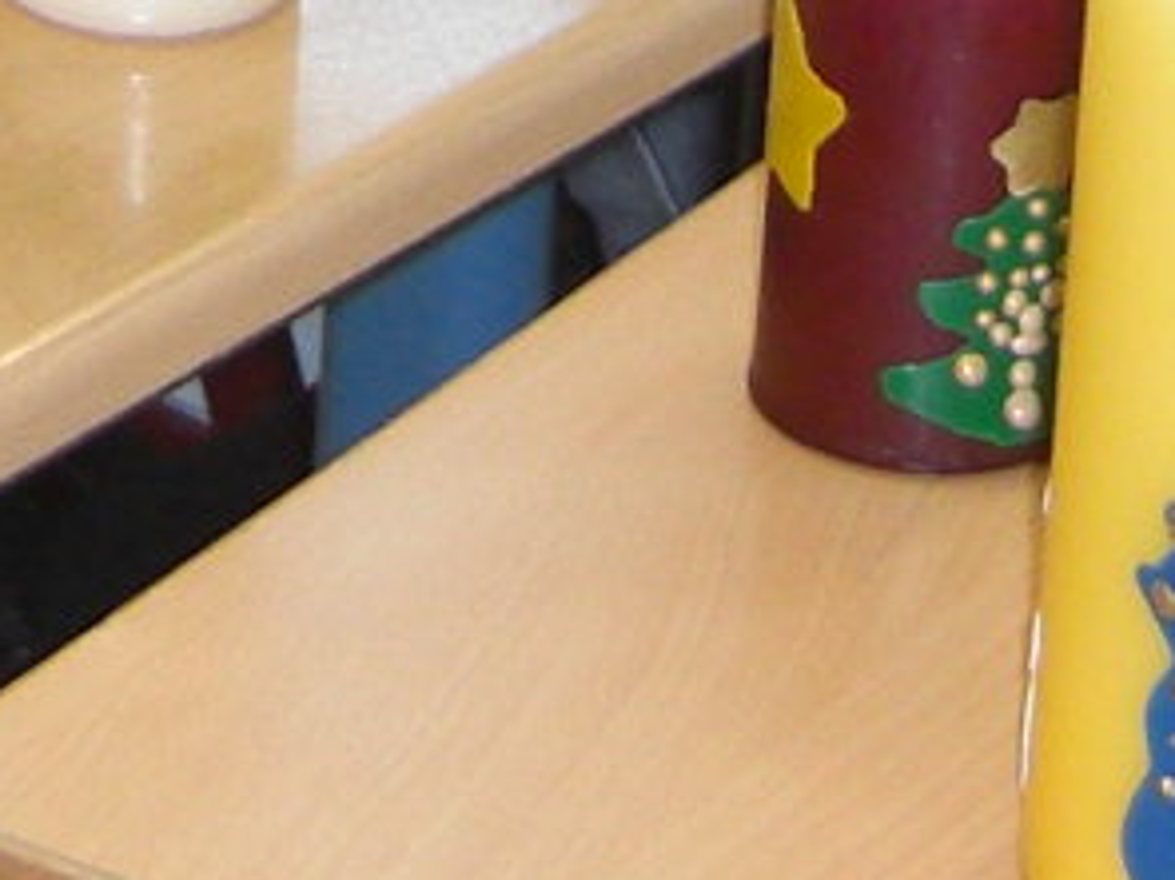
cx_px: 601
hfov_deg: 7.5
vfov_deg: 5.4
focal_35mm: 264
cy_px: -1465
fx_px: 8958
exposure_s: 1/60
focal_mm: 7.9
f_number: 2.8
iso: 200
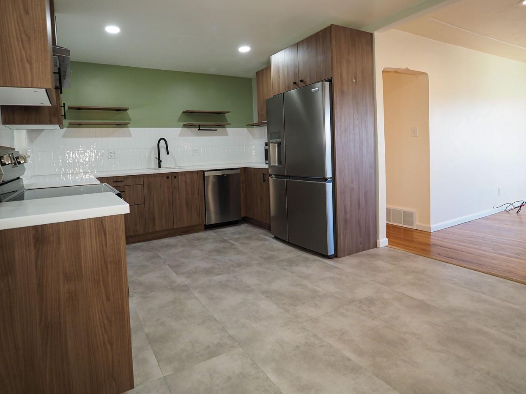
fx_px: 274
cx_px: 211
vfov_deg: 71.1
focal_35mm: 18
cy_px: 164
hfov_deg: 86.7
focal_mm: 7
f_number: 2.8
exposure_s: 1/60
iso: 320
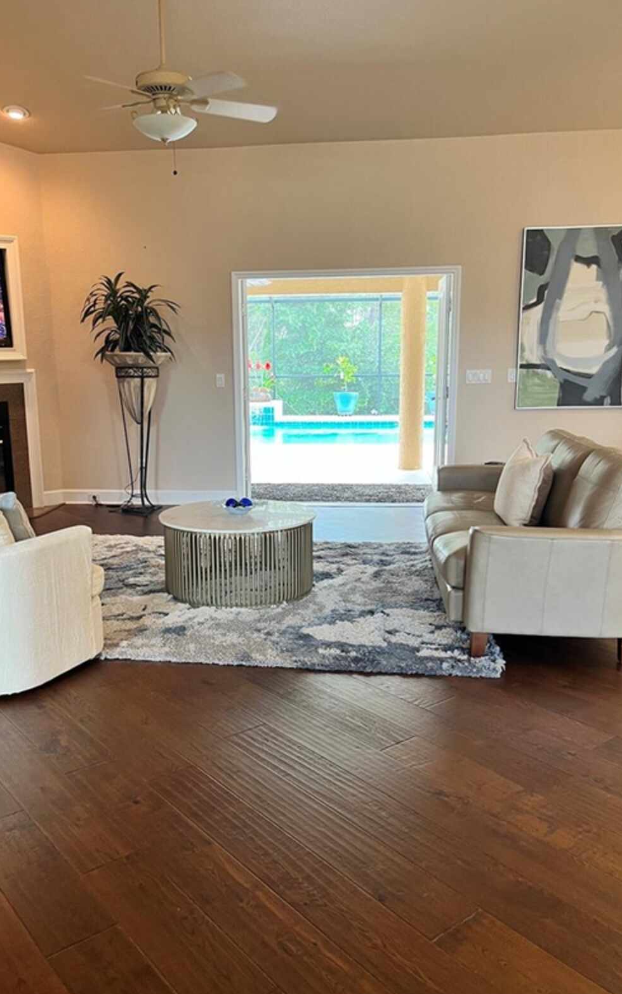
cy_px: 520
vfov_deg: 62.9
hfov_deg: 41.8
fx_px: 813
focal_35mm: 30
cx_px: 273
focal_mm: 5.1
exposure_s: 1/60
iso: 80
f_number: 1.6
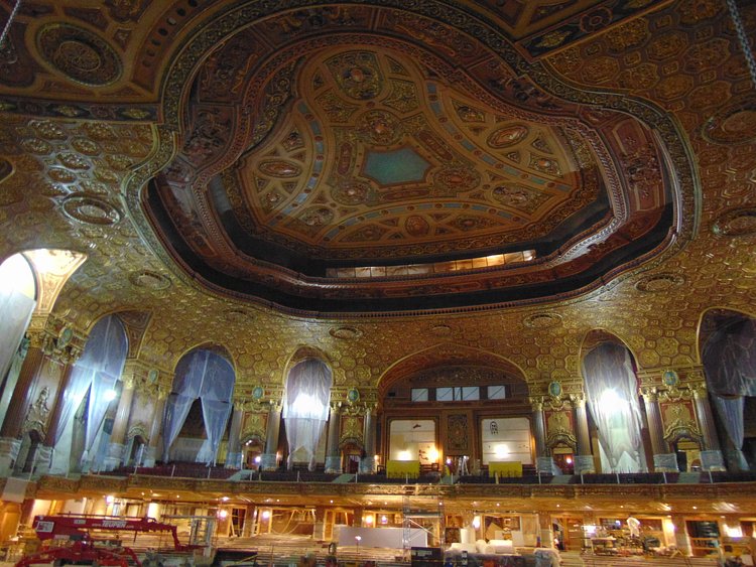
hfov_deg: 69.4
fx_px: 546
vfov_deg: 54.9
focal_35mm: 25
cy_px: 284
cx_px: 378
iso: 400
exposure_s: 1/10
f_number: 3
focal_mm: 4.5
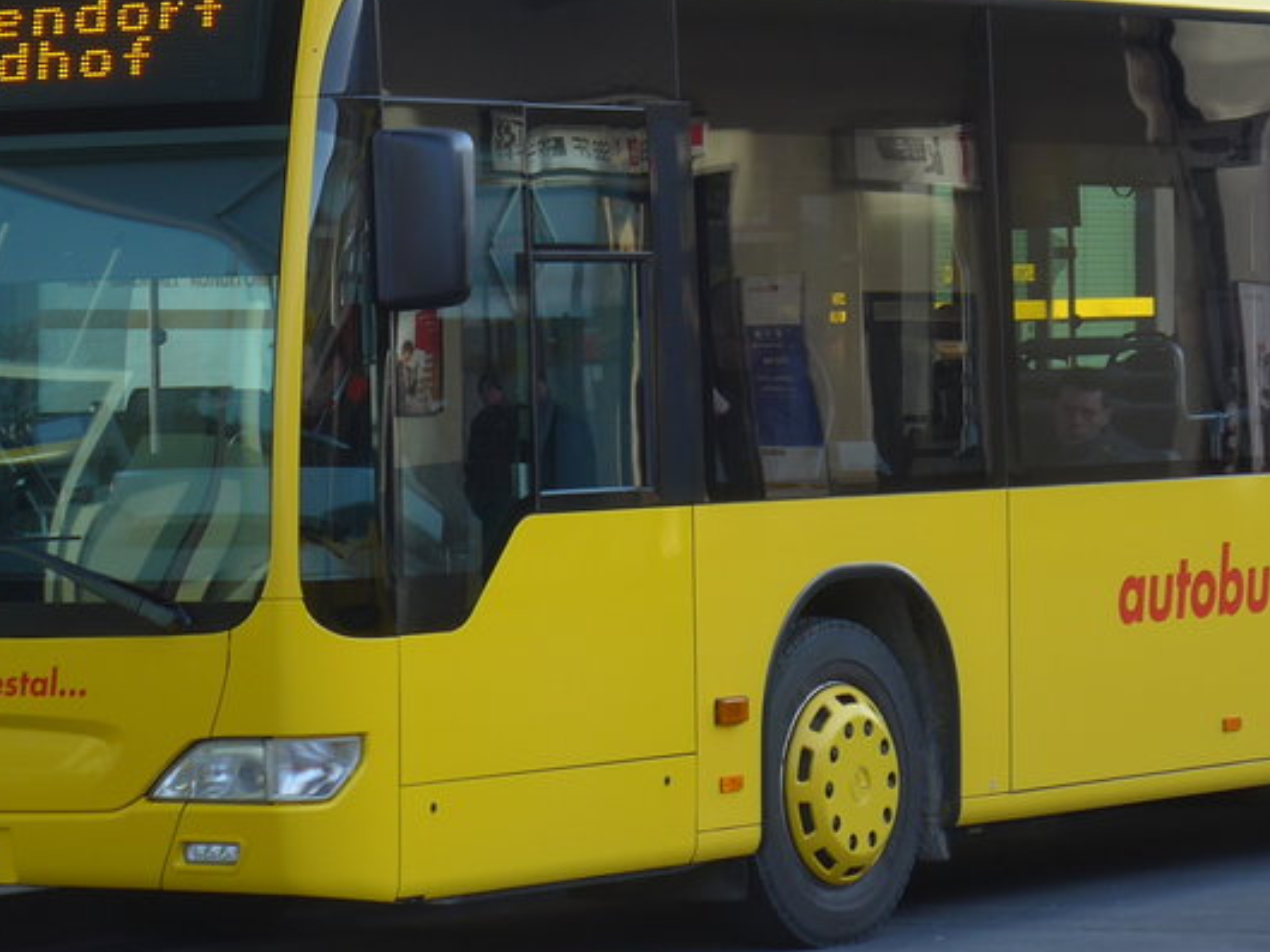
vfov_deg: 7.6
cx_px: 720
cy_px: 84
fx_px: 7156
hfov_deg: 10.1
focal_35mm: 195
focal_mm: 17
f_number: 4.5
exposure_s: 1/80
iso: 80
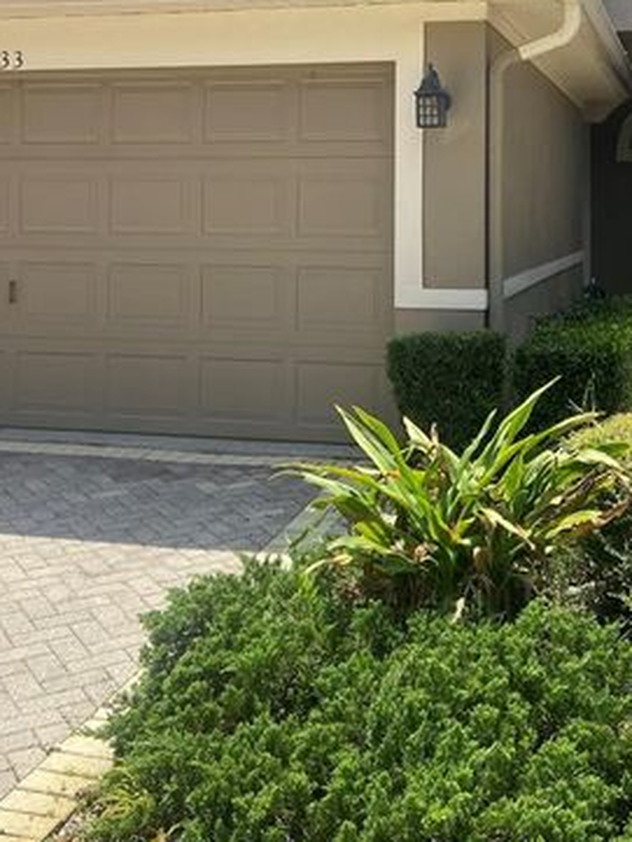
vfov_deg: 38.1
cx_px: 387
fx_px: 1168
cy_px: 157
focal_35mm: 48
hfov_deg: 30.2
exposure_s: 1/1898
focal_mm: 4.25
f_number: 1.8
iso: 32
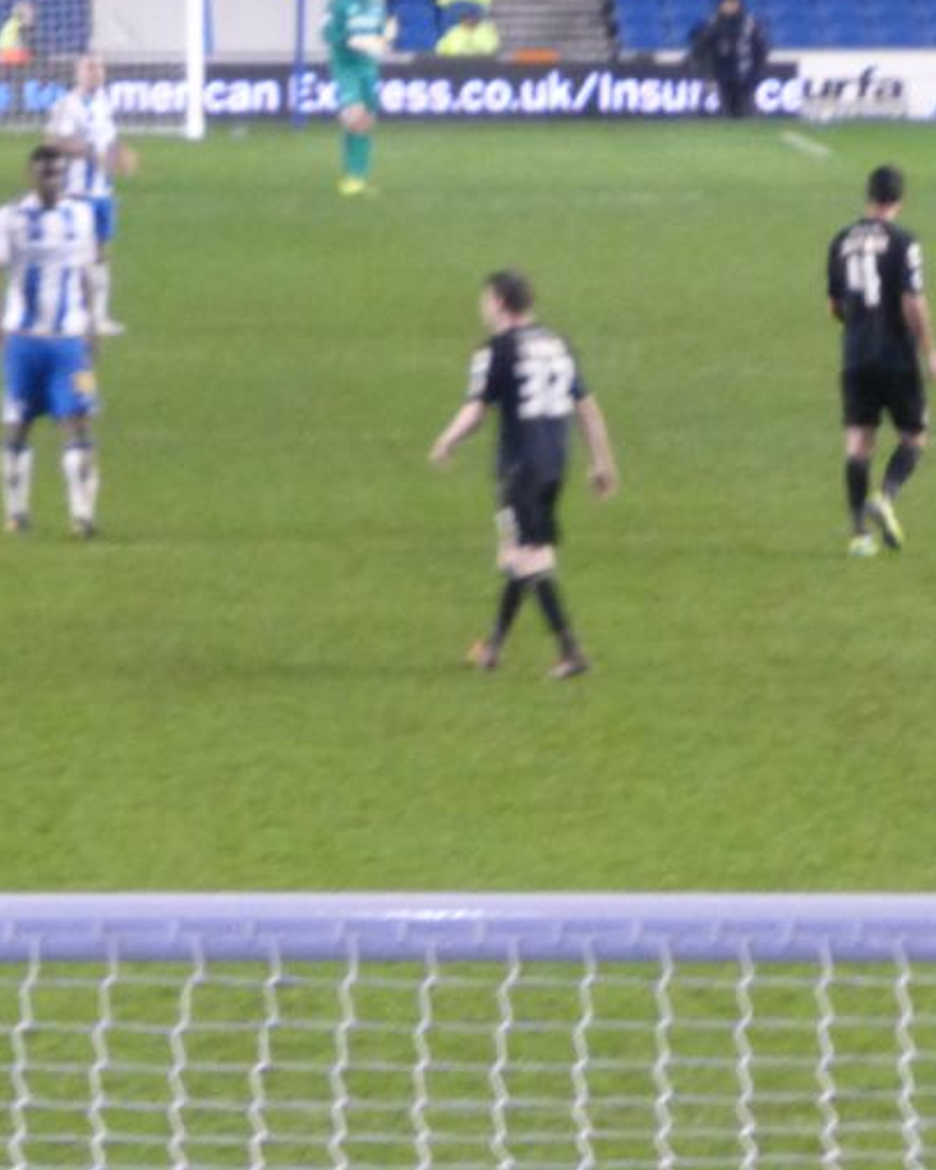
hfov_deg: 3.8
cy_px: 414
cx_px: 221
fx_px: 14028
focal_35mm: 405
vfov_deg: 4.8
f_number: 5.4
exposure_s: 1/25
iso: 800
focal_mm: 31.3
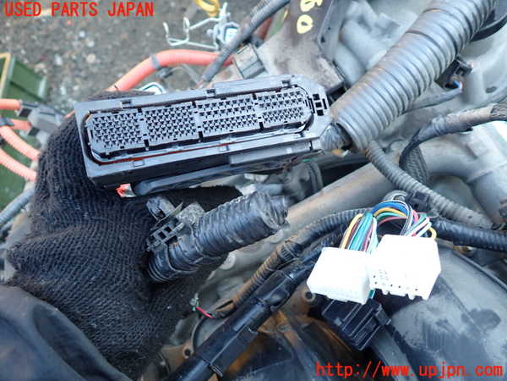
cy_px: 190
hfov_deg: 69.4
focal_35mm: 25
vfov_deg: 54.9
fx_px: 366
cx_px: 254
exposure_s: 1/60
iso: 200
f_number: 2
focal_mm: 4.5
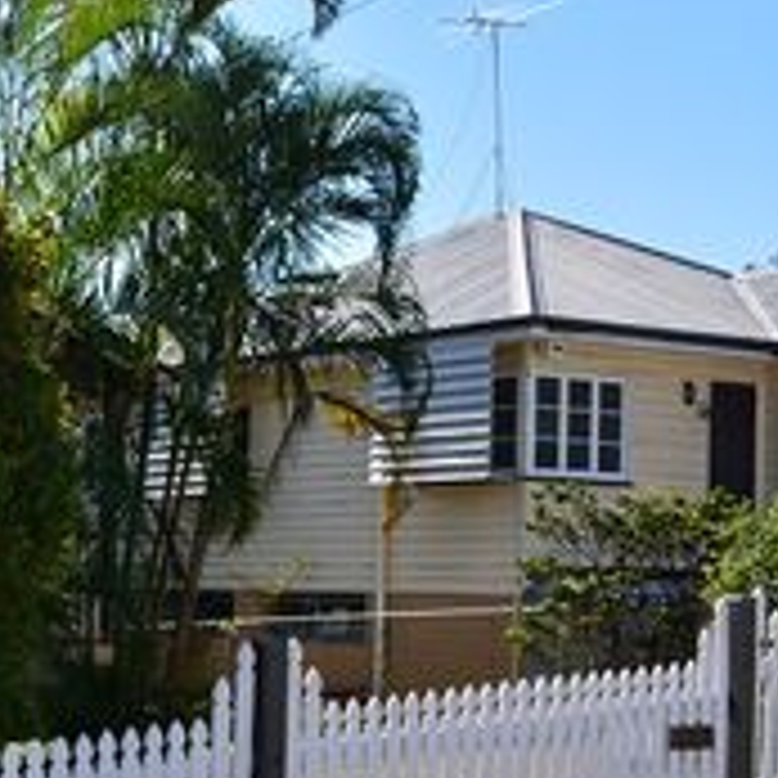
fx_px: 1933
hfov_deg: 20.8
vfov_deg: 22.5
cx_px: -216
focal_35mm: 76
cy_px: 614
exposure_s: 1/125
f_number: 11
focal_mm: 22
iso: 110
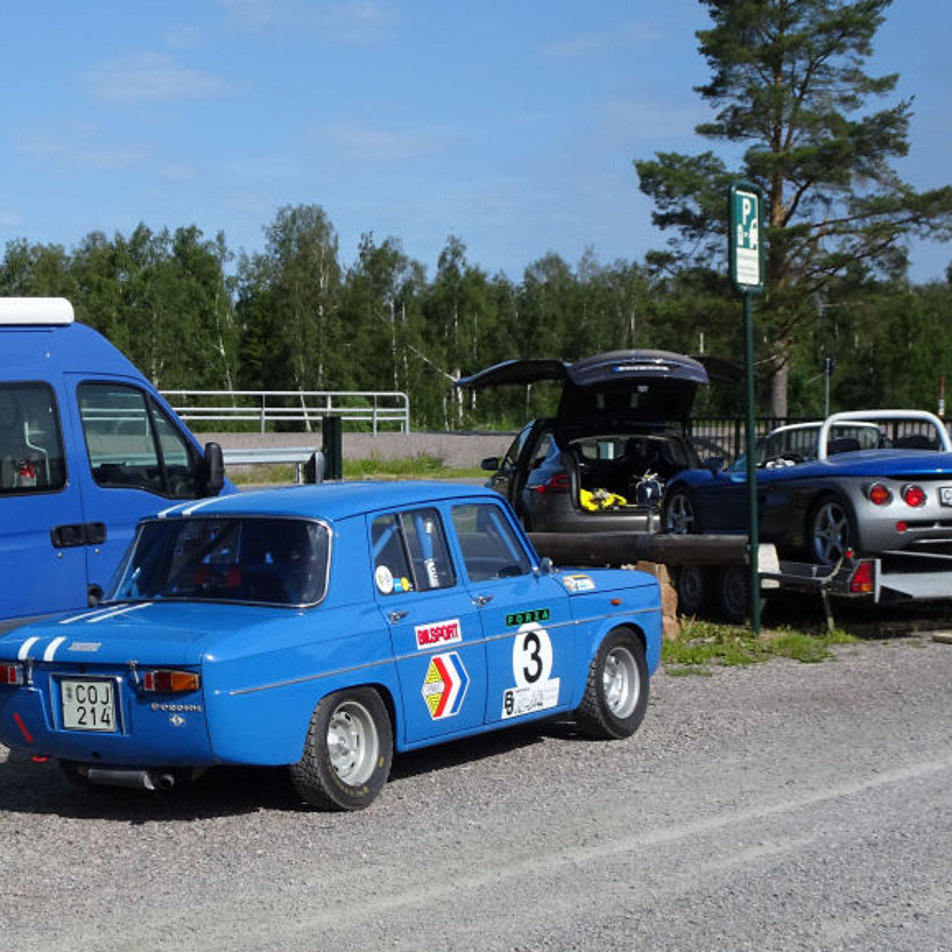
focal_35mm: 66
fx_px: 2054
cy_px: 610
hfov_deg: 25.5
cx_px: 141
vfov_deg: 26.0
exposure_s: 1/1000
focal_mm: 6.17
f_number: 4
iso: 80
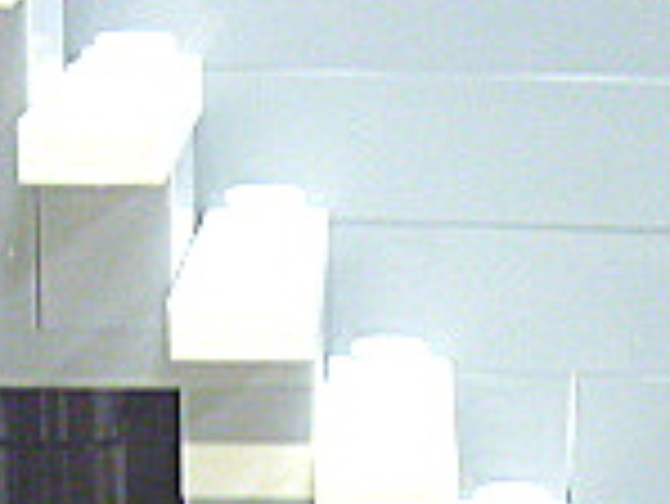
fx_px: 2906
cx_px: 351
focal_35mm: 150
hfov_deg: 13.2
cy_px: 832
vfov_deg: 9.5
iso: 400
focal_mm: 6.3
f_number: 3.5
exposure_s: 1/5
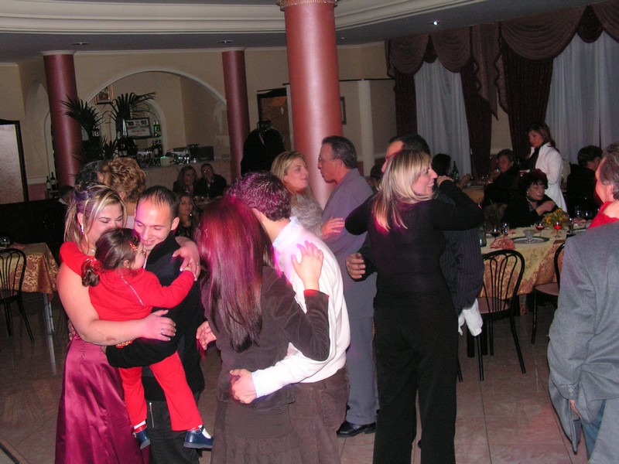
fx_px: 787
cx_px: 310
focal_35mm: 44
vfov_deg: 32.9
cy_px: 232
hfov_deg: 42.9
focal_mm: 7.4
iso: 200
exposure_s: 1/40
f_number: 3.2
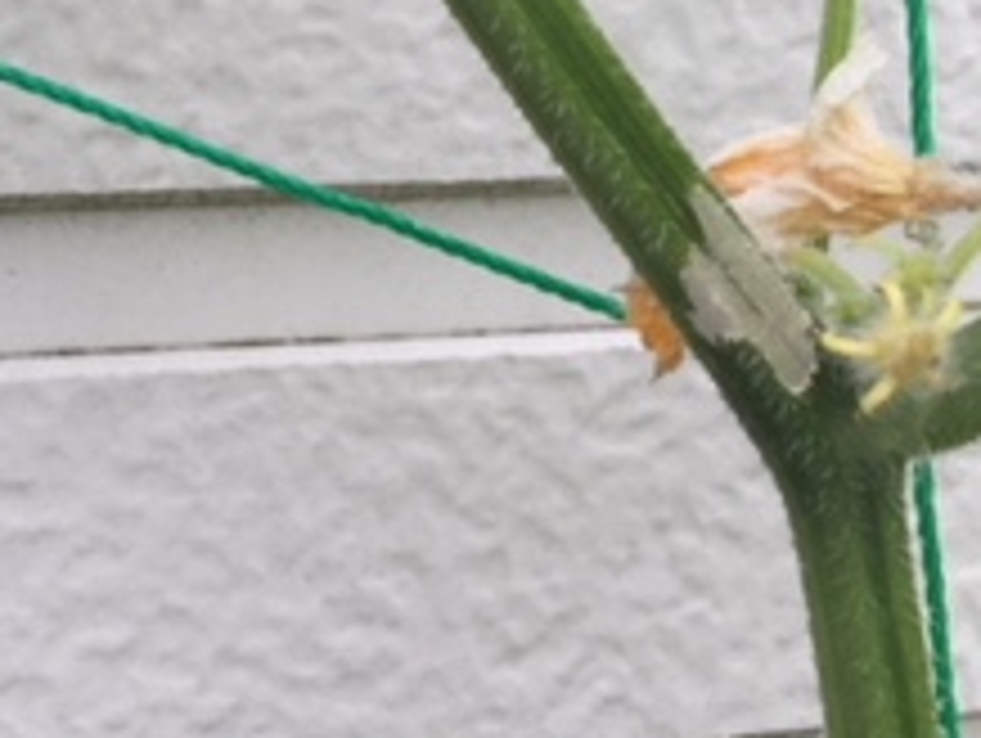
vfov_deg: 17.0
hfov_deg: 20.5
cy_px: 14
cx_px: -369
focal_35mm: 85
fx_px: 2412
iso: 32
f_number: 2.2
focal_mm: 4.15
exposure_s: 1/120
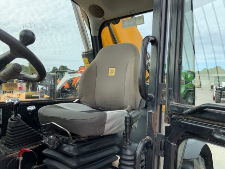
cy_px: 84
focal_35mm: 29
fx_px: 188
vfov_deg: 48.2
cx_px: 112
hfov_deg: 61.7
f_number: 1.8
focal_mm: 3
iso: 16
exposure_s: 1/719
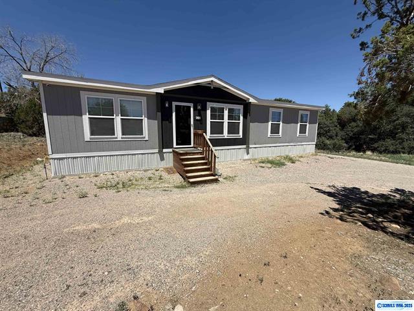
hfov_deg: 102.1
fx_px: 167
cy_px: 156
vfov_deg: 85.7
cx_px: 207
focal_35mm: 14
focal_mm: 2.22
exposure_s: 1/2506
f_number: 2.2
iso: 50
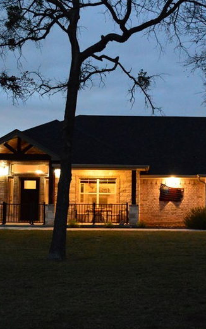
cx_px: 174
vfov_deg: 37.5
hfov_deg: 23.5
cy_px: 170
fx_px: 485
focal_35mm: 54
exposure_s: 1/50
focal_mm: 18
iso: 3200
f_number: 3.5
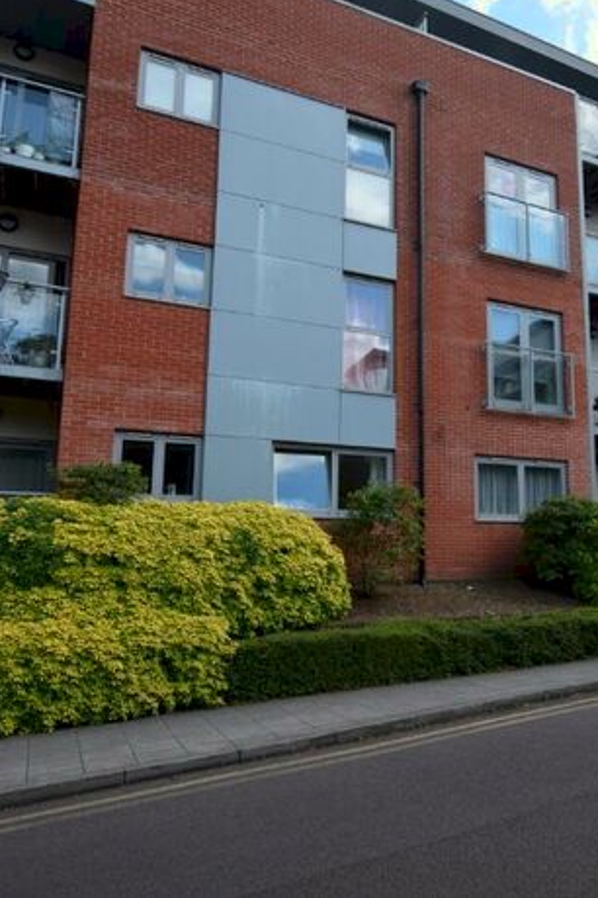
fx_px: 742
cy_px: 443
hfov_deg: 42.5
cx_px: 449
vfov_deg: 62.3
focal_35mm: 30
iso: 320
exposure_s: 1/250
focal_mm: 13
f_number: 8
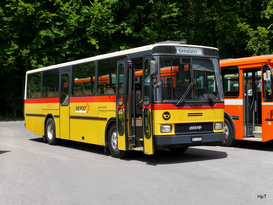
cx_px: 136
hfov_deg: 33.2
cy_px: 102
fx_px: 457
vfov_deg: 25.2
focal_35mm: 58
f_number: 9
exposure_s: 1/320
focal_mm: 29
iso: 160
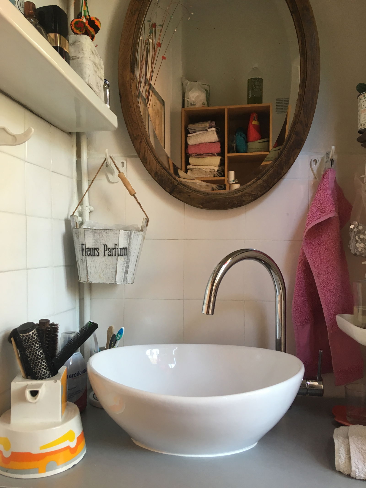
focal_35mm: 29
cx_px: 183
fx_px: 409
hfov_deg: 48.2
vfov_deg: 61.7
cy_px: 244
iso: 64
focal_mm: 4.15
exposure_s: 1/33
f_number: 2.2
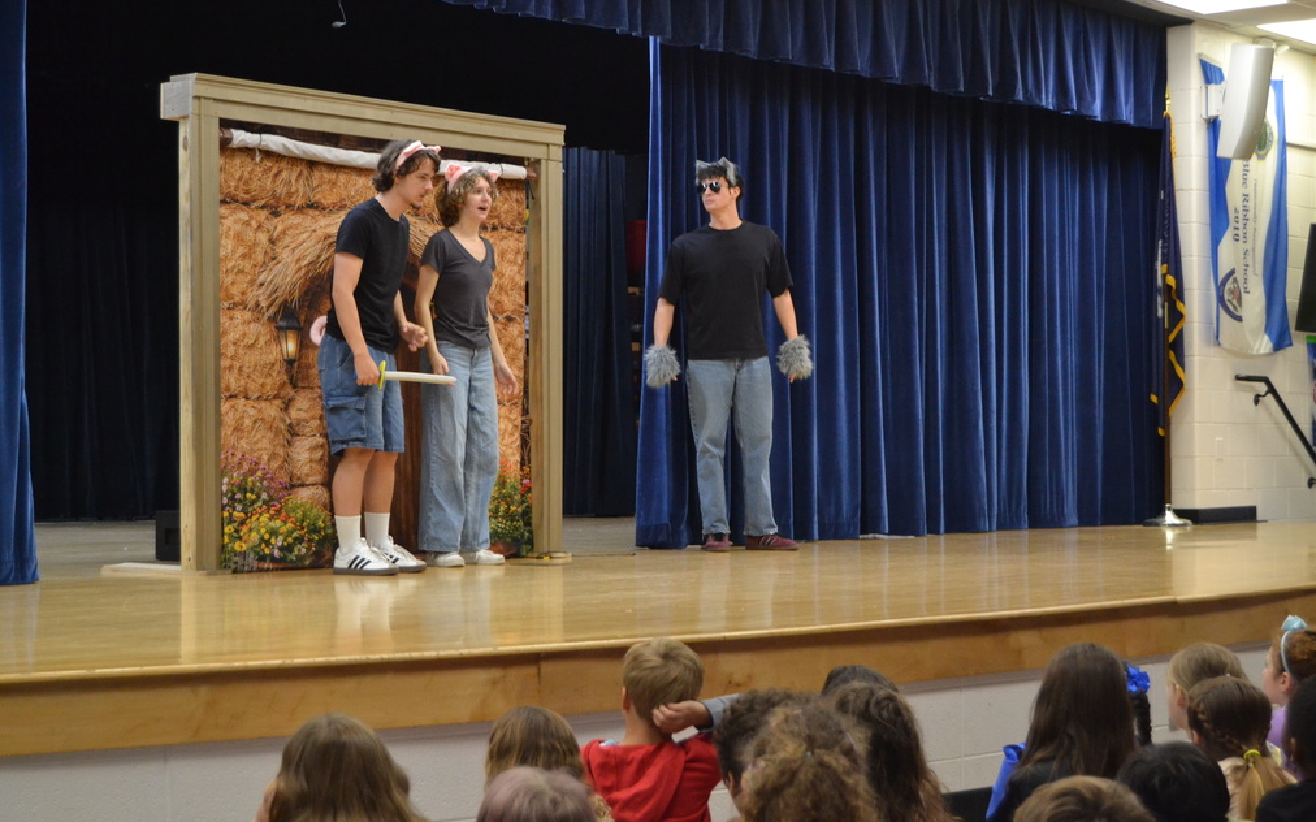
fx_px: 2331
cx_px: 657
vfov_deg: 20.0
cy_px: 391
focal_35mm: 65
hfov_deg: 31.5
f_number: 5
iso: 2200
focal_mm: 42
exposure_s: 1/60
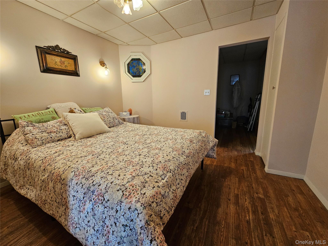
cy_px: 123
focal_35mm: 13
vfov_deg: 89.9
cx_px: 164
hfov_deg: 106.2
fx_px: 123
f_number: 2.2
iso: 320
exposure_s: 1/60
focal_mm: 2.2
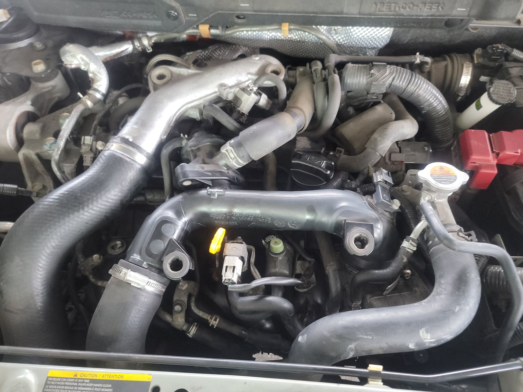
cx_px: 262
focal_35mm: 24
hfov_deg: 71.6
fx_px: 363
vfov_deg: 56.8
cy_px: 196
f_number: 1.8
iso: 807
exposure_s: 1/24
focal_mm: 6.7
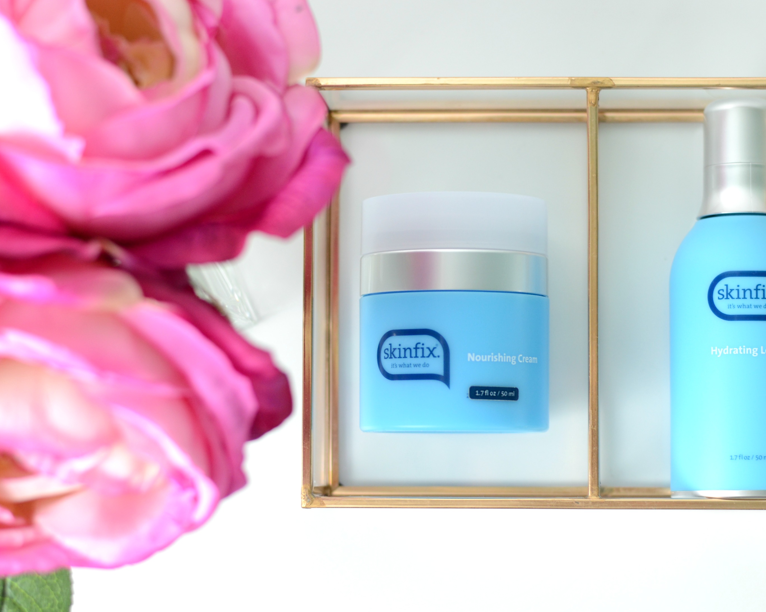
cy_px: 306
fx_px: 1927
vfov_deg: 18.1
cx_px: 458
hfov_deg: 22.5
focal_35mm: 85
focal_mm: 50
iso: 500
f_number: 3.2
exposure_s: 1/160
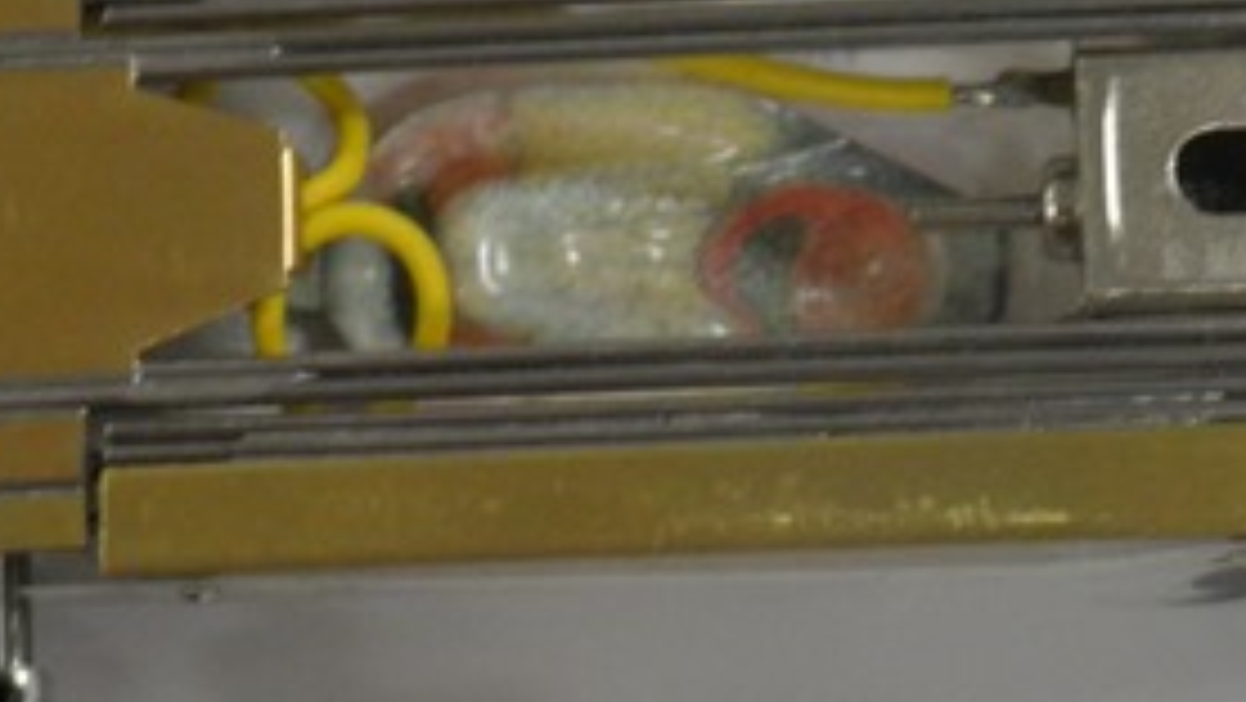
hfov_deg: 16.6
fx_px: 4263
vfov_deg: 9.3
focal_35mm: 129
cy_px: 702
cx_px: 580
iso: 200
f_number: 3.9
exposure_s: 1/20
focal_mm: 7.3
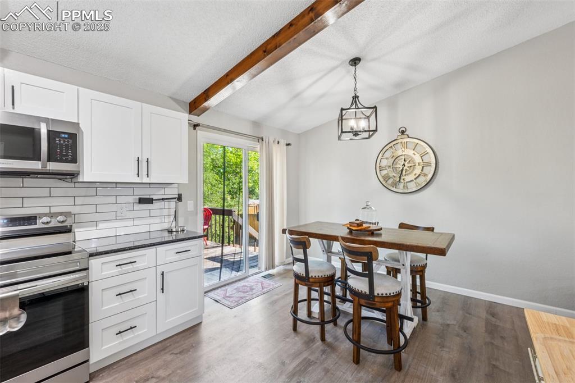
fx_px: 239
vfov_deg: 77.3
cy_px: 192
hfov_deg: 100.4
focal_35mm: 15
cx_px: 288
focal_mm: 15
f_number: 11
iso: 100
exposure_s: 1/1.25
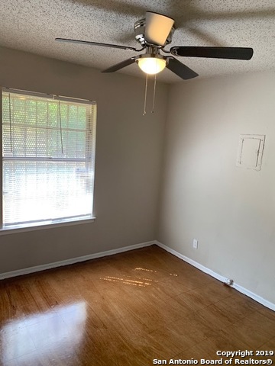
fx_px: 275
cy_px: 183
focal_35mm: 26
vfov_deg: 67.3
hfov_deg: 53.1
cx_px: 138
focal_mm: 4.25
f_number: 1.8
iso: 100
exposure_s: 1/101
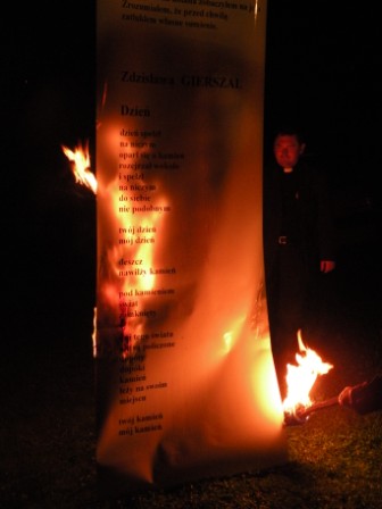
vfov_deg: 34.3
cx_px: 191
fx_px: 824
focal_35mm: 56
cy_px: 254
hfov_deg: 26.1
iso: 400
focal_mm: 9.8
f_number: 3.5
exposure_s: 1/30
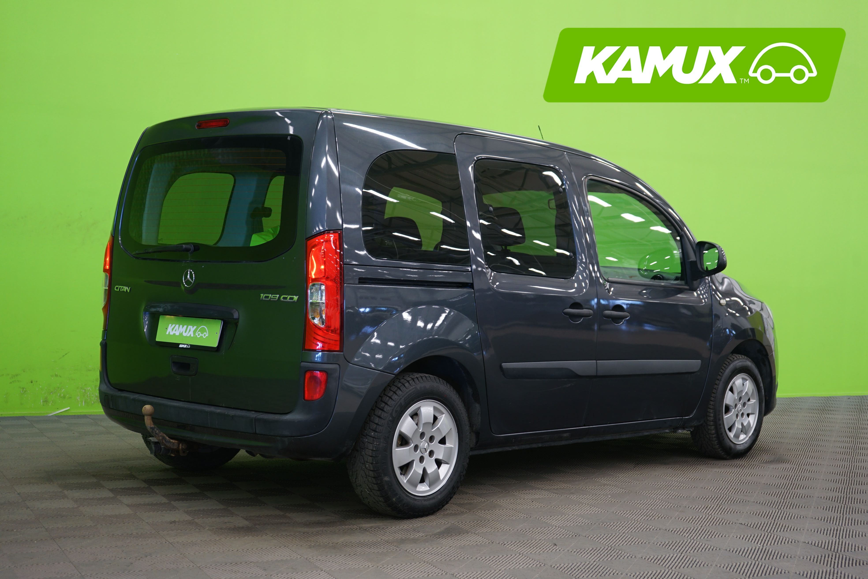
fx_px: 1205
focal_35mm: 50
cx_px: 434
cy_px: 290
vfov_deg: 27.0
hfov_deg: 39.6
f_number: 4.5
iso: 400
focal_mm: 50
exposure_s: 1/8
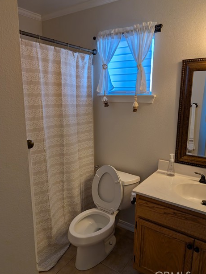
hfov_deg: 54.9
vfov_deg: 69.4
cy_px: 139
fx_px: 198
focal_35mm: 25
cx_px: 105
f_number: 1.68
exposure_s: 1/60
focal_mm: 6.9
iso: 25
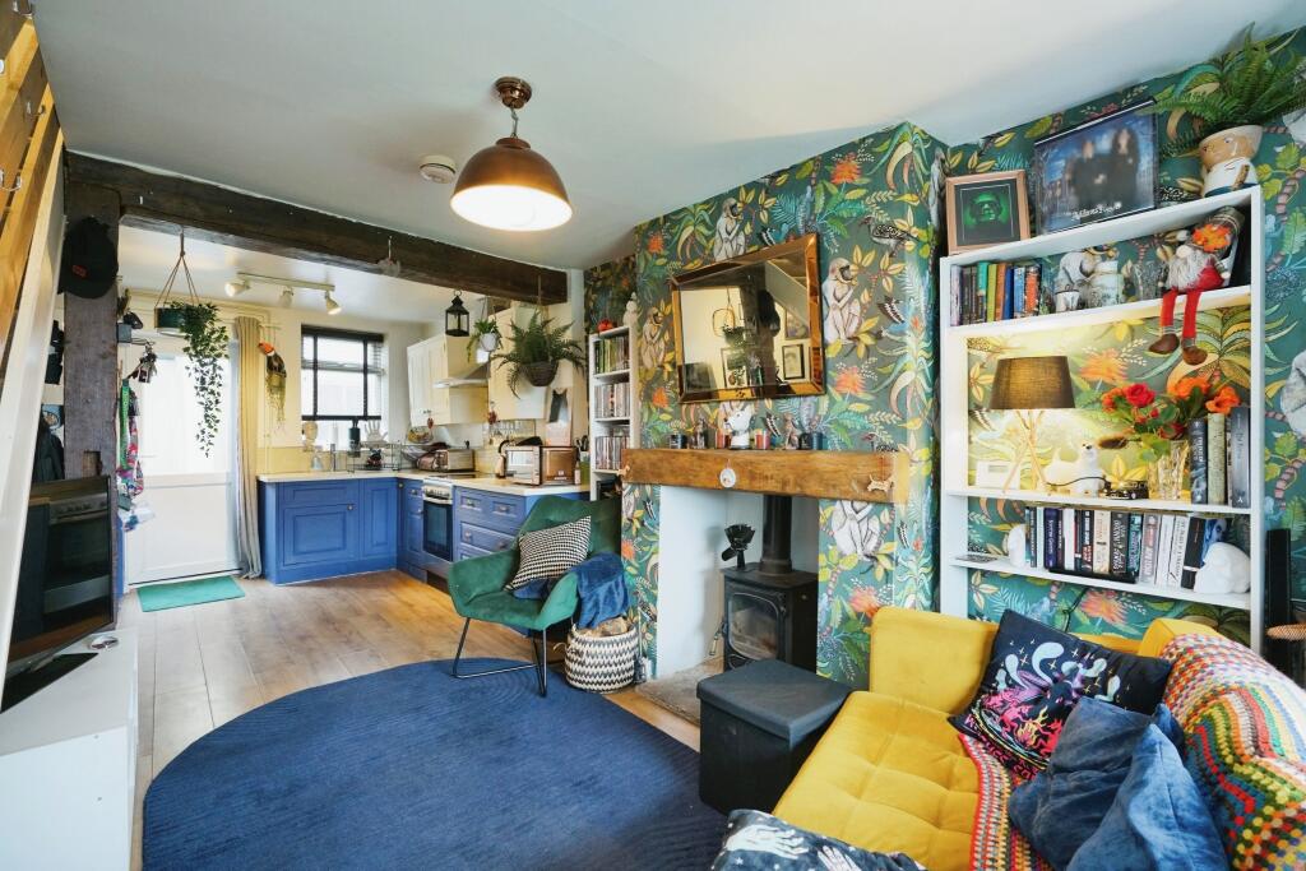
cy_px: 436
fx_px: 580
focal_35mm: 16
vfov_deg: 73.8
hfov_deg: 96.7
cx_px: 653
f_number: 6.3
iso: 2000
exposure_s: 1/20
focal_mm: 16
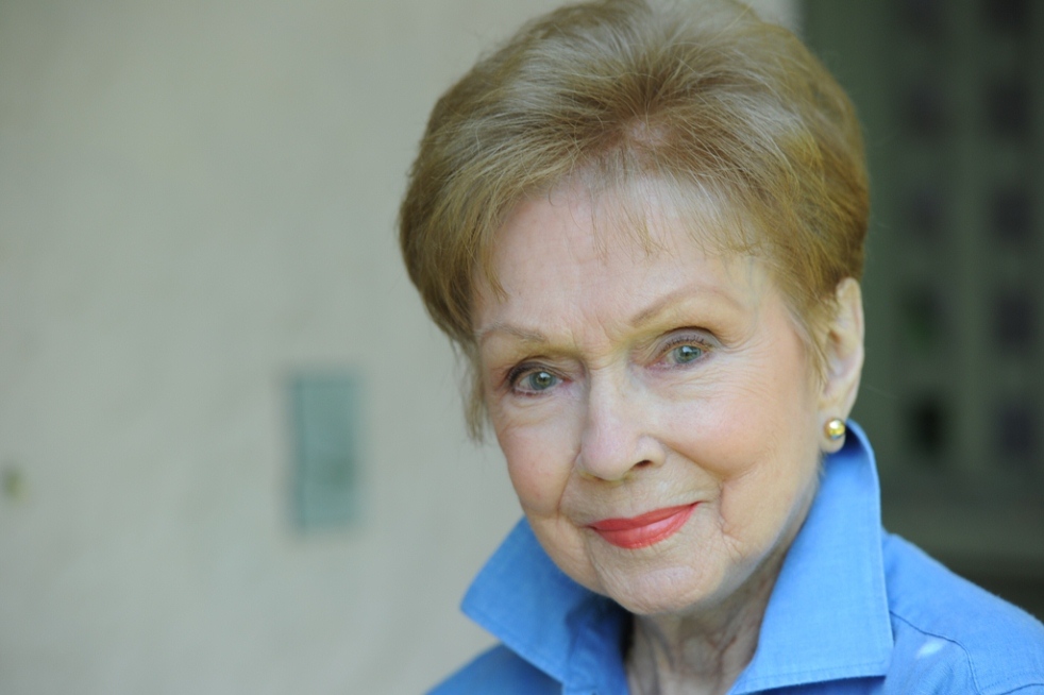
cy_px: 348
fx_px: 4638
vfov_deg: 8.6
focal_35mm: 160
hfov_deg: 12.8
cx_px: 522
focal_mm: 160
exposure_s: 1/400
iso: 500
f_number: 4
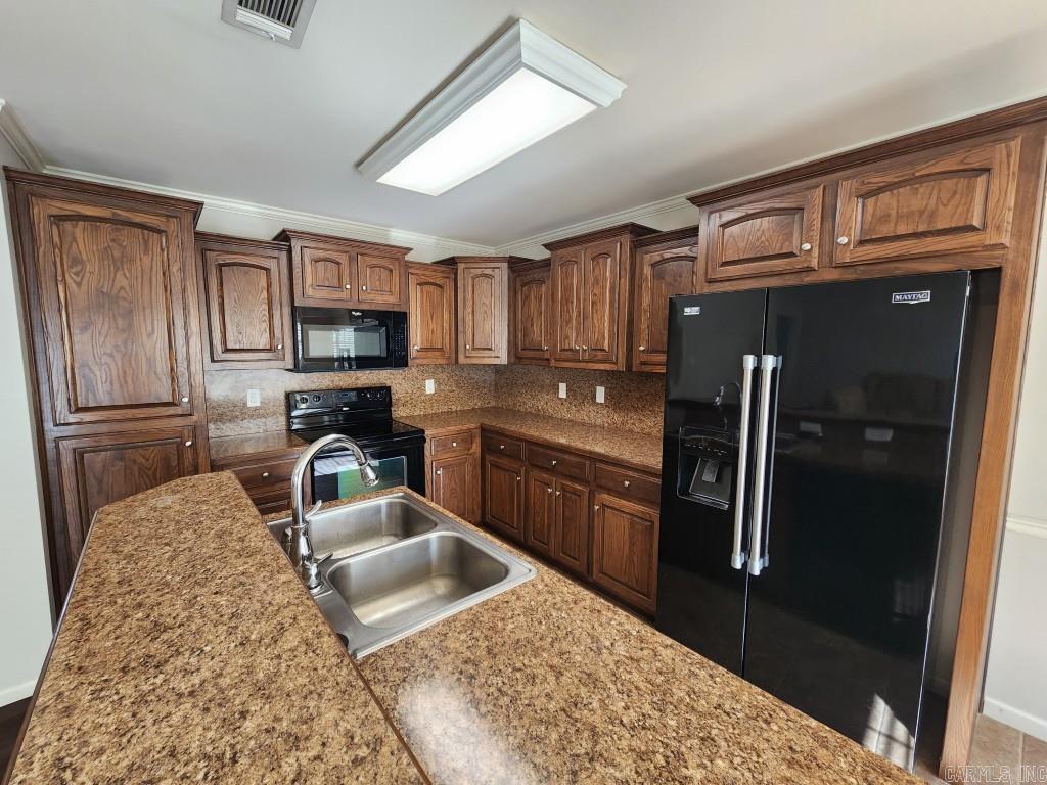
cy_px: 392
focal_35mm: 13
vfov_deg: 89.9
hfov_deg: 106.2
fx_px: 393
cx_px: 524
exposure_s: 1/60
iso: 200
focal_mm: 2.2
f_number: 2.2
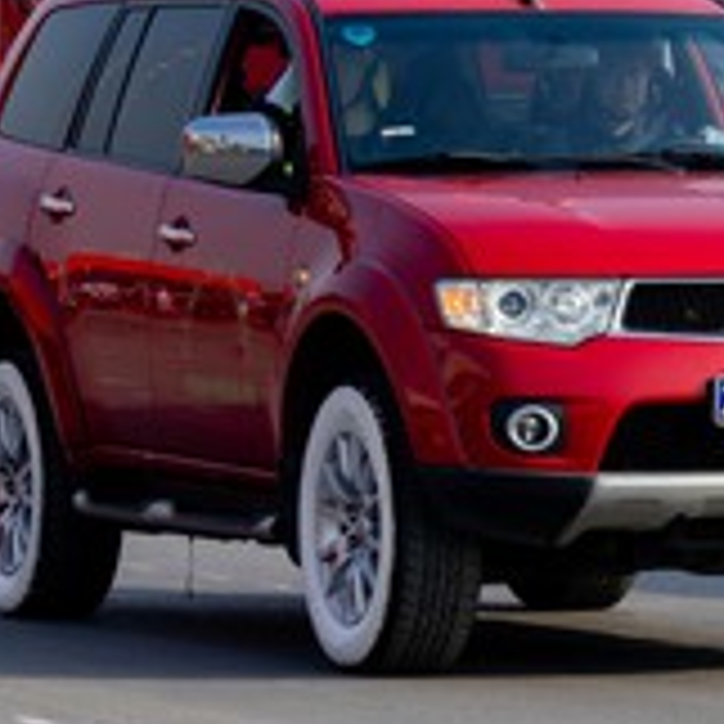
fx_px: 8803
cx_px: -265
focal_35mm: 372
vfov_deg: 4.7
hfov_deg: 4.7
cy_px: -92
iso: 200
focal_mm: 110
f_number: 4
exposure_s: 1/2000
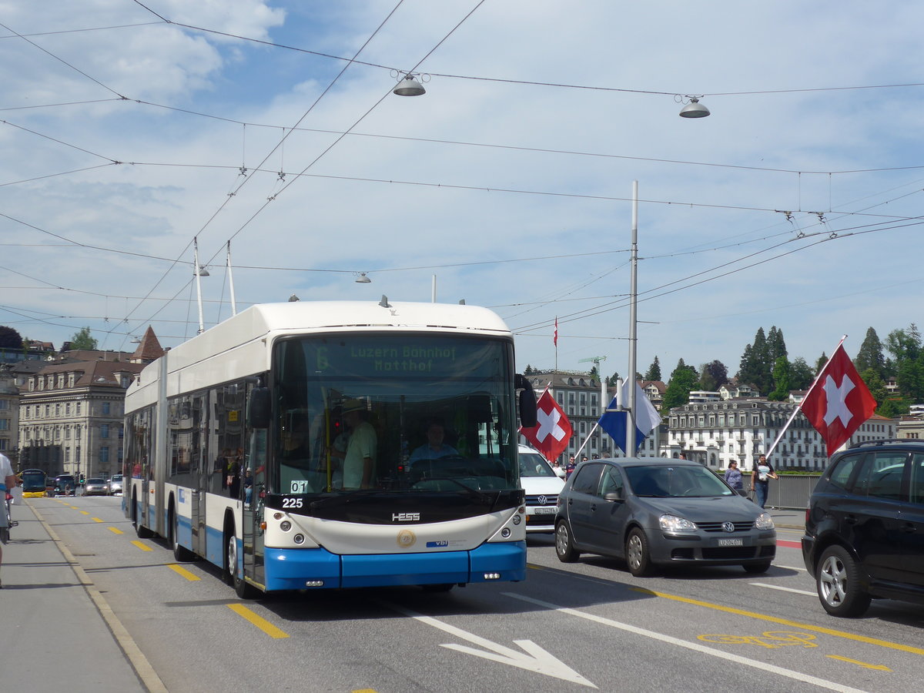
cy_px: 346
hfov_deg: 32.7
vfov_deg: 24.8
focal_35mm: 59
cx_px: 462
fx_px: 1575
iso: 80
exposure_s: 1/1600
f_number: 3.5
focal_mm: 12
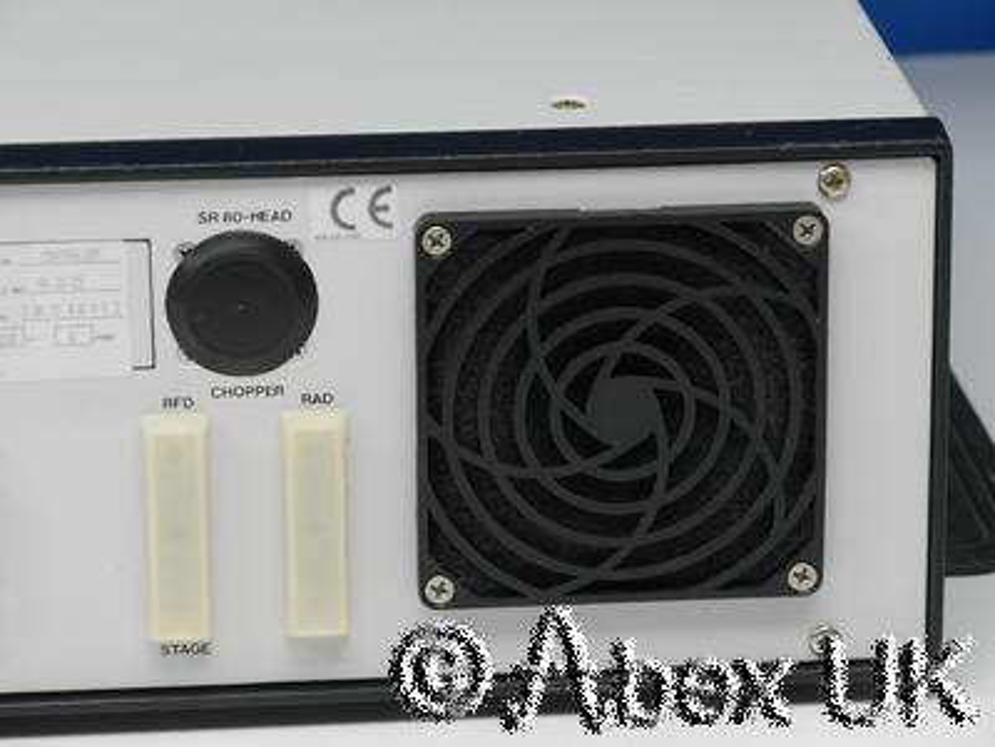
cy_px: 374
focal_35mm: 168
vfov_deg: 8.8
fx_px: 4829
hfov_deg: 11.8
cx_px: 498
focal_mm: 84
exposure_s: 1/15
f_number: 9
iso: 400
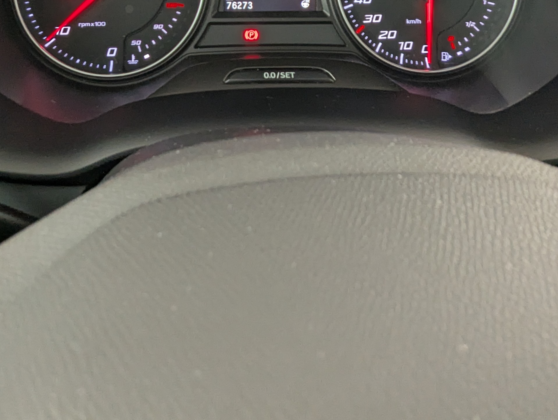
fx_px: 549
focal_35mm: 34
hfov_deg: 53.8
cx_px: 249
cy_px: 5
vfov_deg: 37.6
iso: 151
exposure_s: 1/41
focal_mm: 2.35
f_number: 2.2
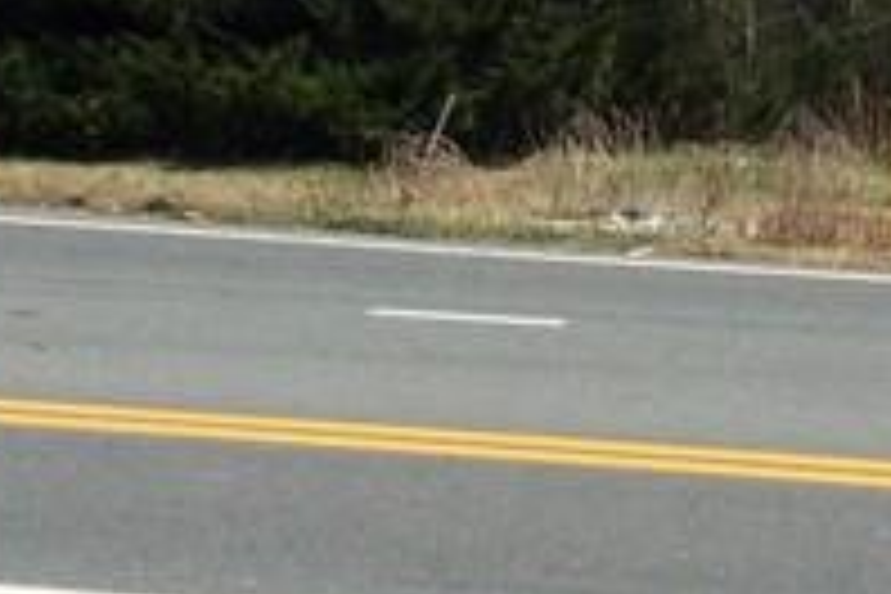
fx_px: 4133
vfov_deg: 8.1
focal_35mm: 167
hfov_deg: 12.3
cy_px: -230
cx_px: 580
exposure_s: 1/1294
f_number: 2.4
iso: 25
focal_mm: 3.3
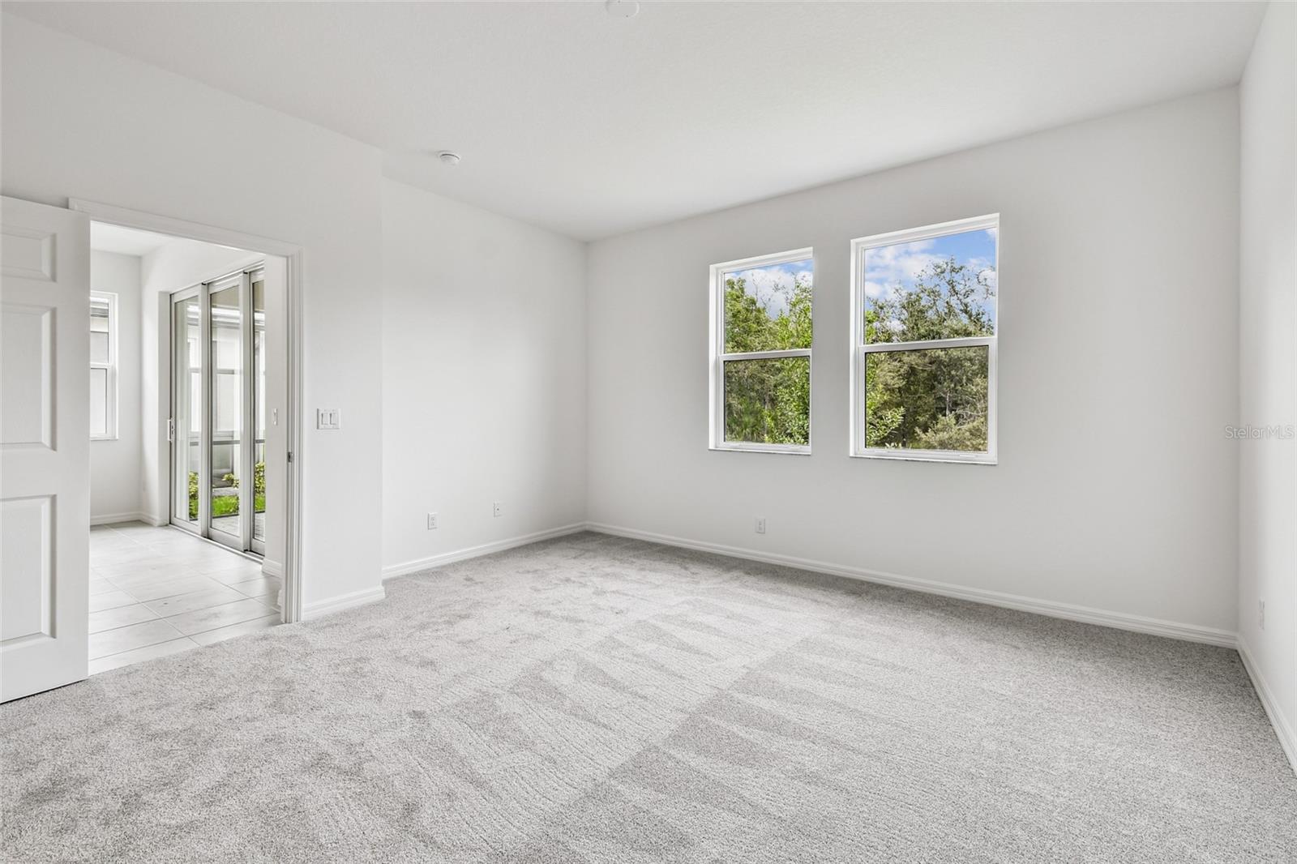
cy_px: 432
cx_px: 648
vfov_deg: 77.3
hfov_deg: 100.4
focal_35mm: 15
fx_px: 540
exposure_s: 1/20
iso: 100
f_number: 7.1
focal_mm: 10
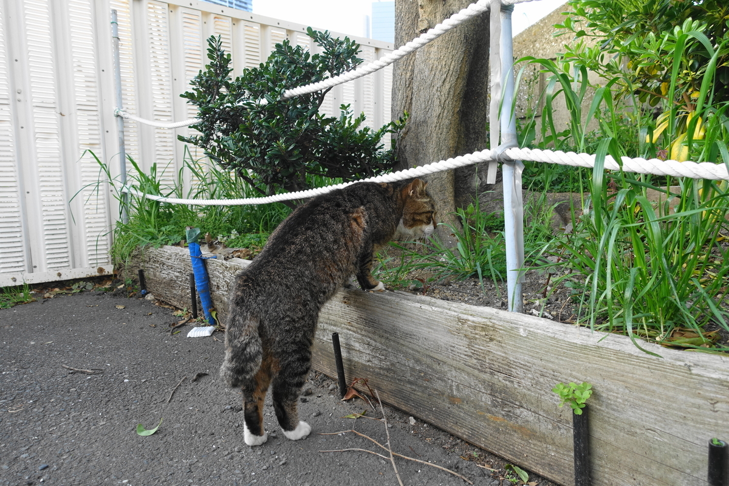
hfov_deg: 73.7
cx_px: 364
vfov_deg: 53.1
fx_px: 486
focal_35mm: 24
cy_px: 243
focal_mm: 8.8
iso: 125
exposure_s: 1/80
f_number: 3.2
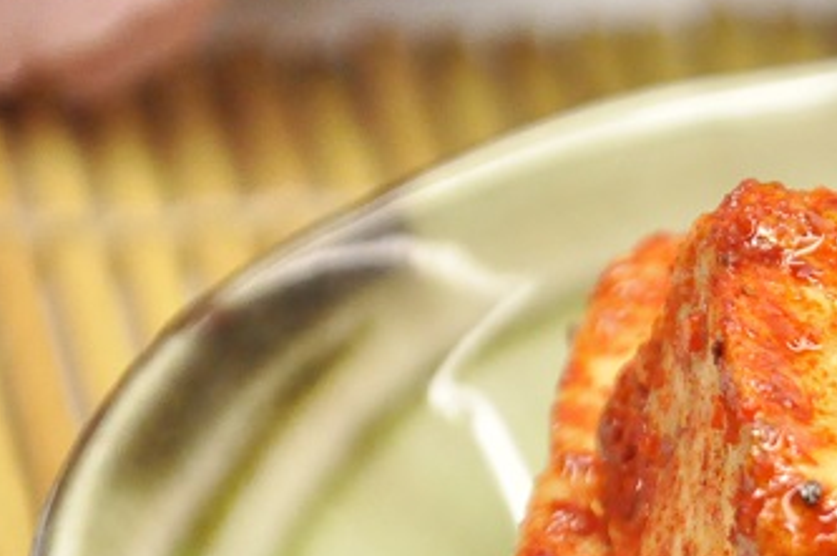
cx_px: 988
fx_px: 10970
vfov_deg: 2.9
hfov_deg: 4.4
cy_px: 717
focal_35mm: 472
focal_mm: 105
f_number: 5.6
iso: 3200
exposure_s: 1/1000
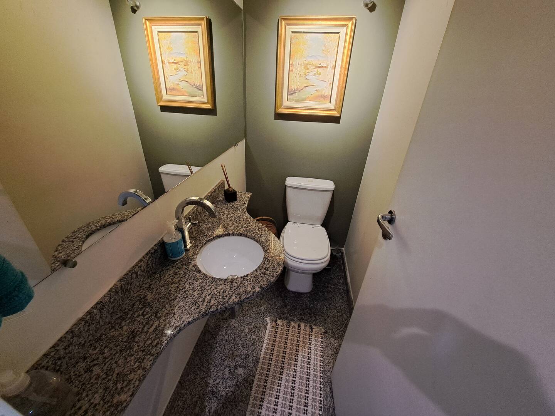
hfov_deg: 106.2
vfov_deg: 89.9
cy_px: 208
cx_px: 278
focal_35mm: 13
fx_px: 208
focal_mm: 1.74
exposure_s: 1/40
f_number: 2.2
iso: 125
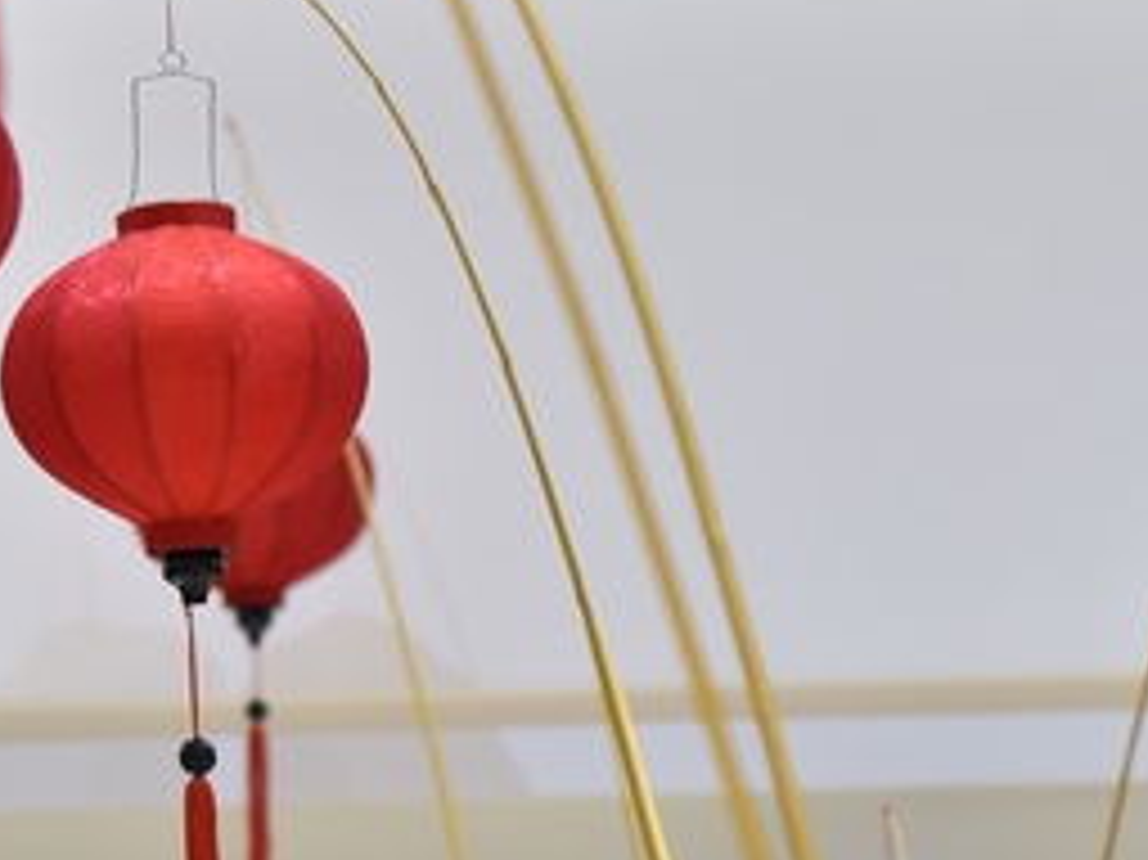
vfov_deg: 5.1
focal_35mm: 294
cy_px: 513
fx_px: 9746
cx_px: 324
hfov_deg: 6.7
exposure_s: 1/80
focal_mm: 120
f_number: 4
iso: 800
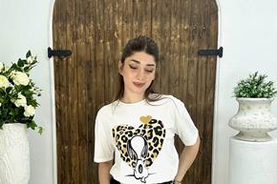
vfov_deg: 36.6
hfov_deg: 57.3
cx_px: 138
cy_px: 175
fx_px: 254
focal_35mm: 33
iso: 32
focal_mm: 2.69
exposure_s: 1/100
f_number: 1.9
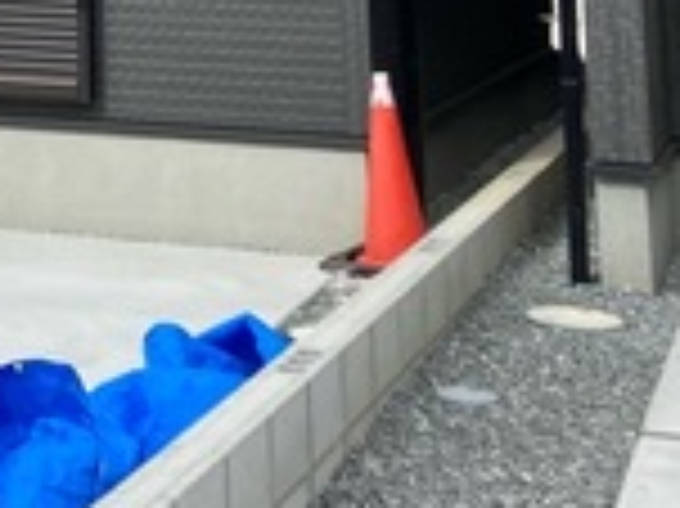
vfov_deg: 11.2
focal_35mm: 119
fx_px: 2336
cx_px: -356
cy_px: -526
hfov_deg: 15.3
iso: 20
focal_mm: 3.99
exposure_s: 1/656
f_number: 1.8
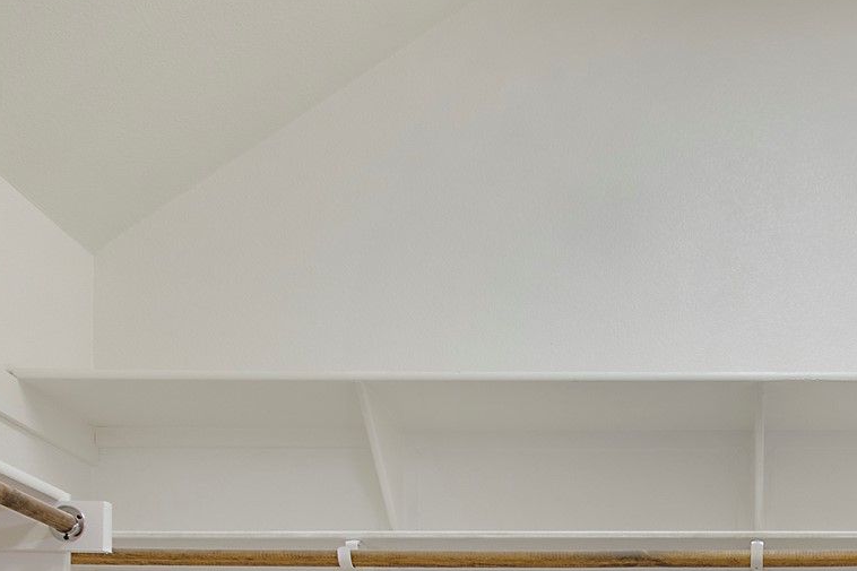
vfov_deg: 25.3
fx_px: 1023
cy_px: 803
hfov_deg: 42.9
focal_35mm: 43
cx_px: 711
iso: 100
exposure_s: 1/4
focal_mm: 10
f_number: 11
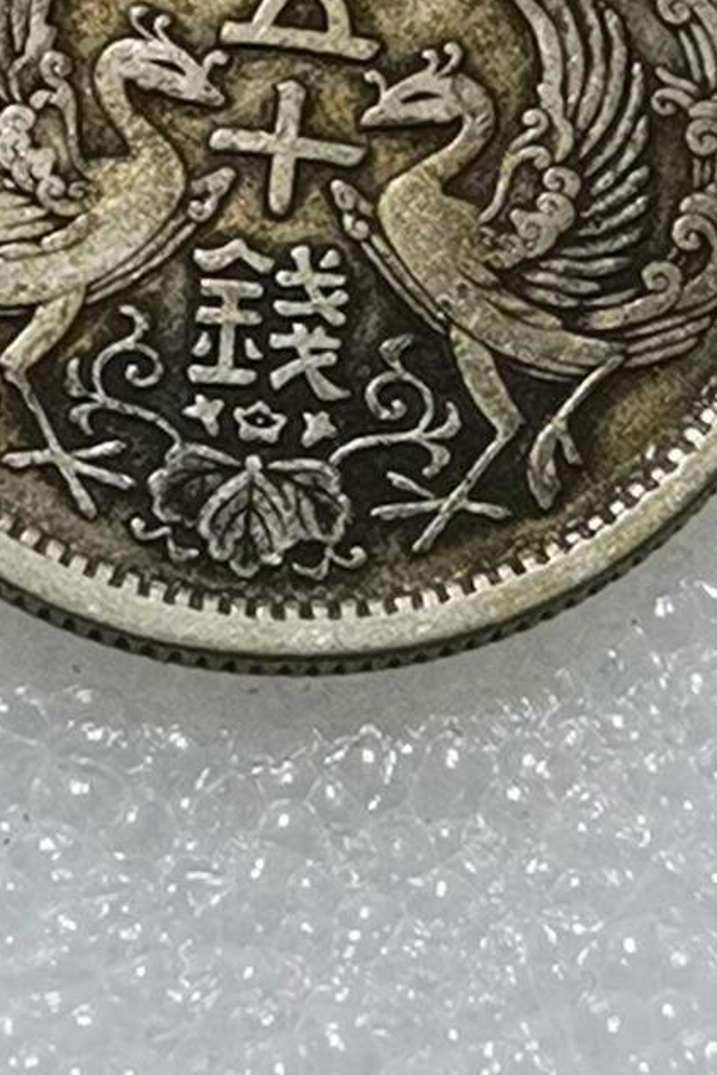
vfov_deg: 9.6
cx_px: 216
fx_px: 6363
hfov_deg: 6.4
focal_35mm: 213
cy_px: 76
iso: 64
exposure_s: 1/100
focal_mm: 6.67
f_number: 1.9
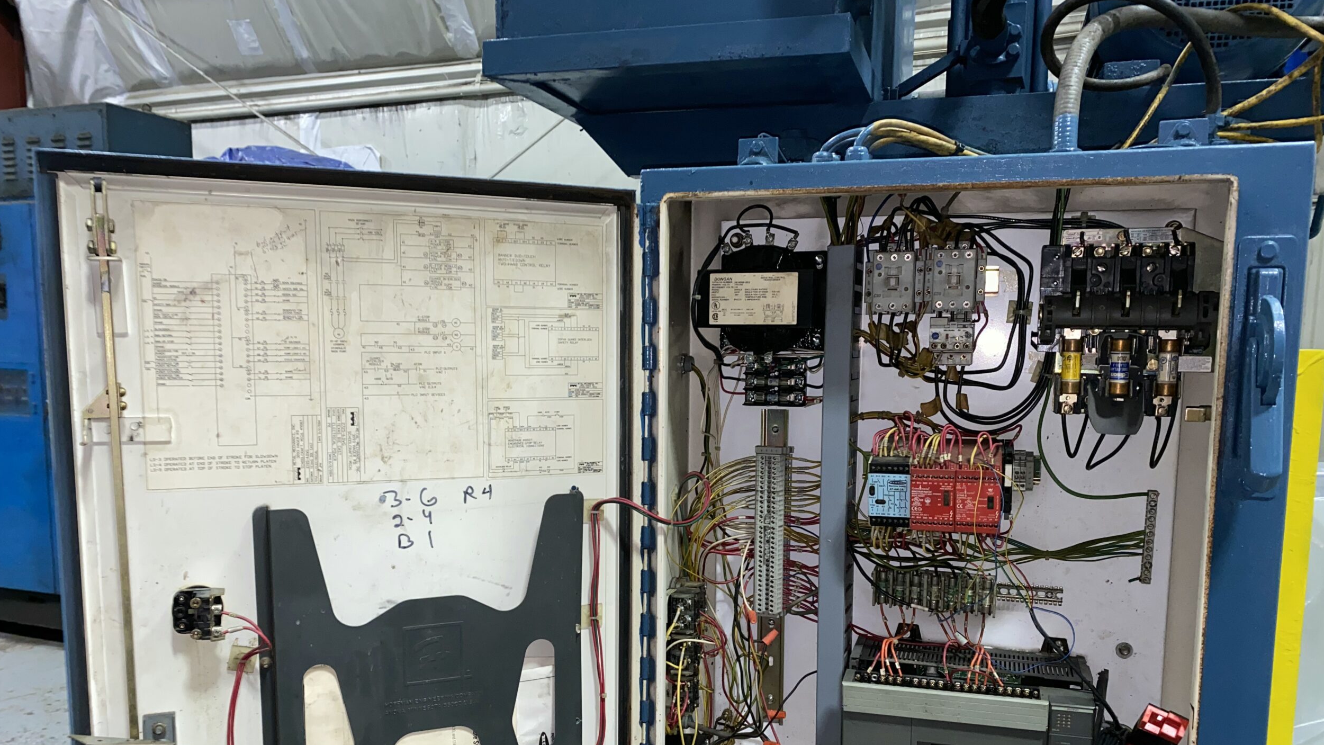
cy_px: 470
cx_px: 664
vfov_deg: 39.9
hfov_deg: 66.1
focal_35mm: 29
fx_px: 1018
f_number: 1.8
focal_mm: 4.25
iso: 64
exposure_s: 1/17
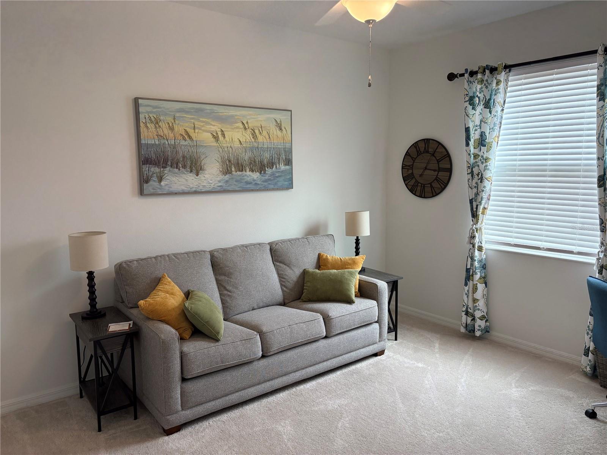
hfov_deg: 67.3
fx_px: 456
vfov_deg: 53.1
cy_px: 228
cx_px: 304
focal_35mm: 26
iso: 125
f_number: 1.6
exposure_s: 1/120
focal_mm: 5.96
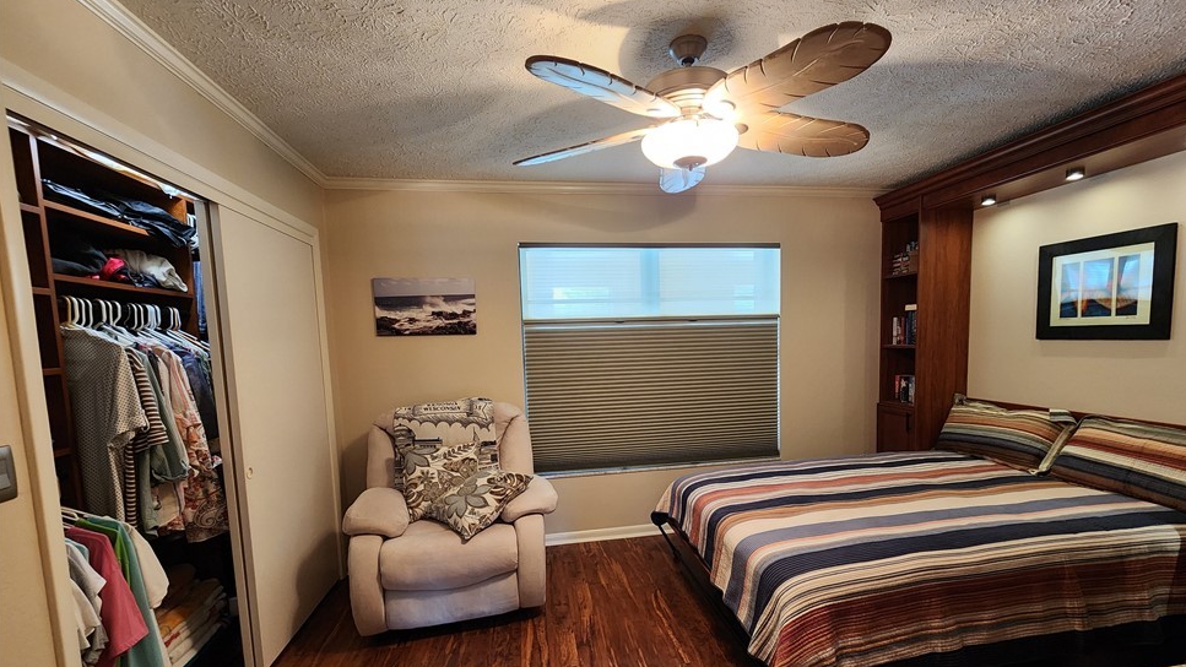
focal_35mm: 15
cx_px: 624
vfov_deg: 70.2
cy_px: 379
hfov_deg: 102.9
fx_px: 472
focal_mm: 2.2
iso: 320
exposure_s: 1/40
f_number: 2.2
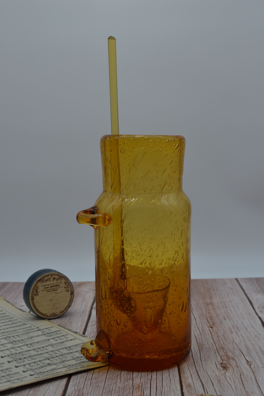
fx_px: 577
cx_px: 132
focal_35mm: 52
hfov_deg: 25.8
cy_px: 198
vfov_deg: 37.9
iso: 100
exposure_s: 1/125
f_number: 5.6
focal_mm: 35
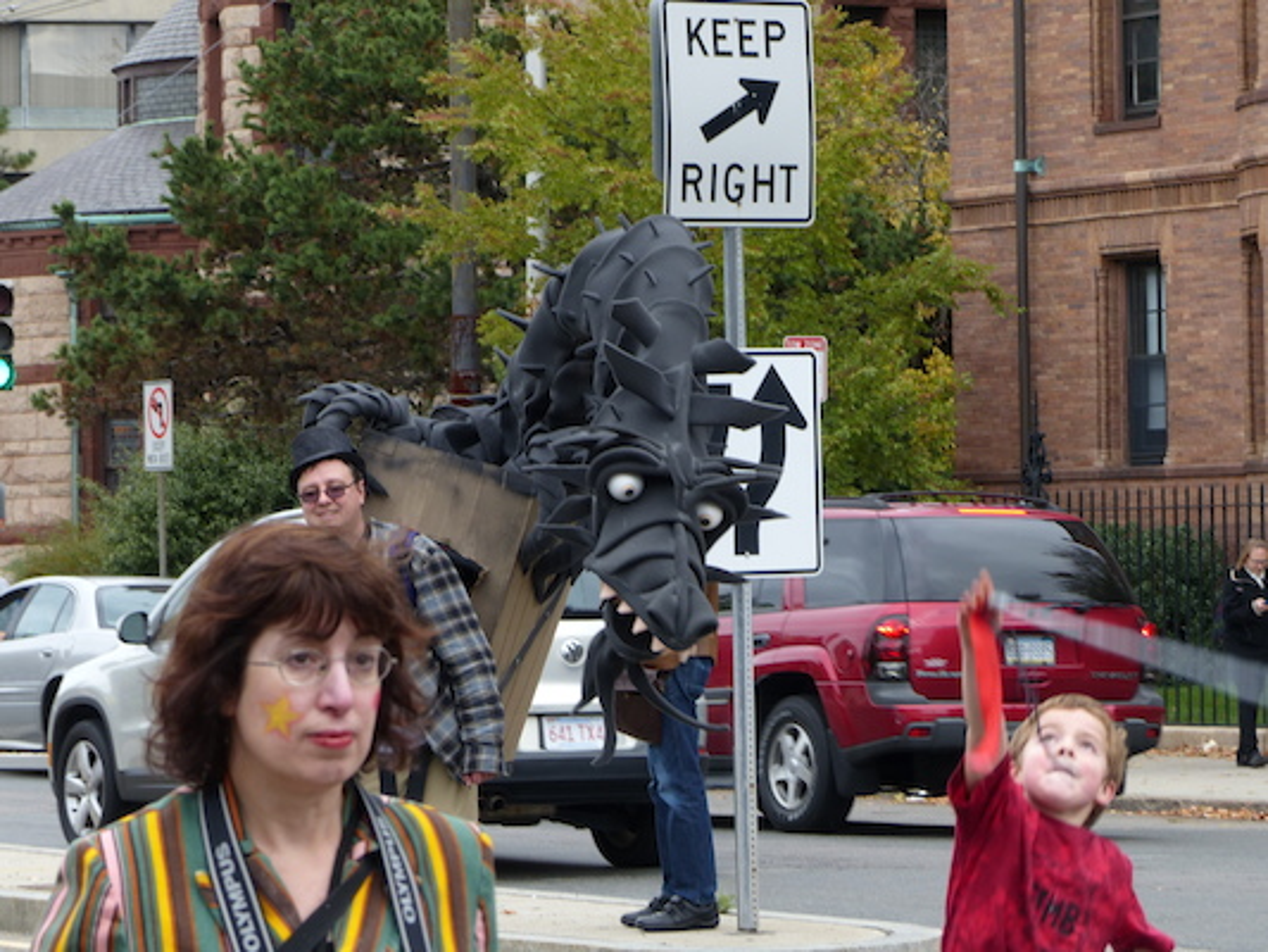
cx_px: 634
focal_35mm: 152
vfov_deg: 9.8
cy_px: 476
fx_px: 5569
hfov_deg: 13.0
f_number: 4
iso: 100
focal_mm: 27.4
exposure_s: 1/200
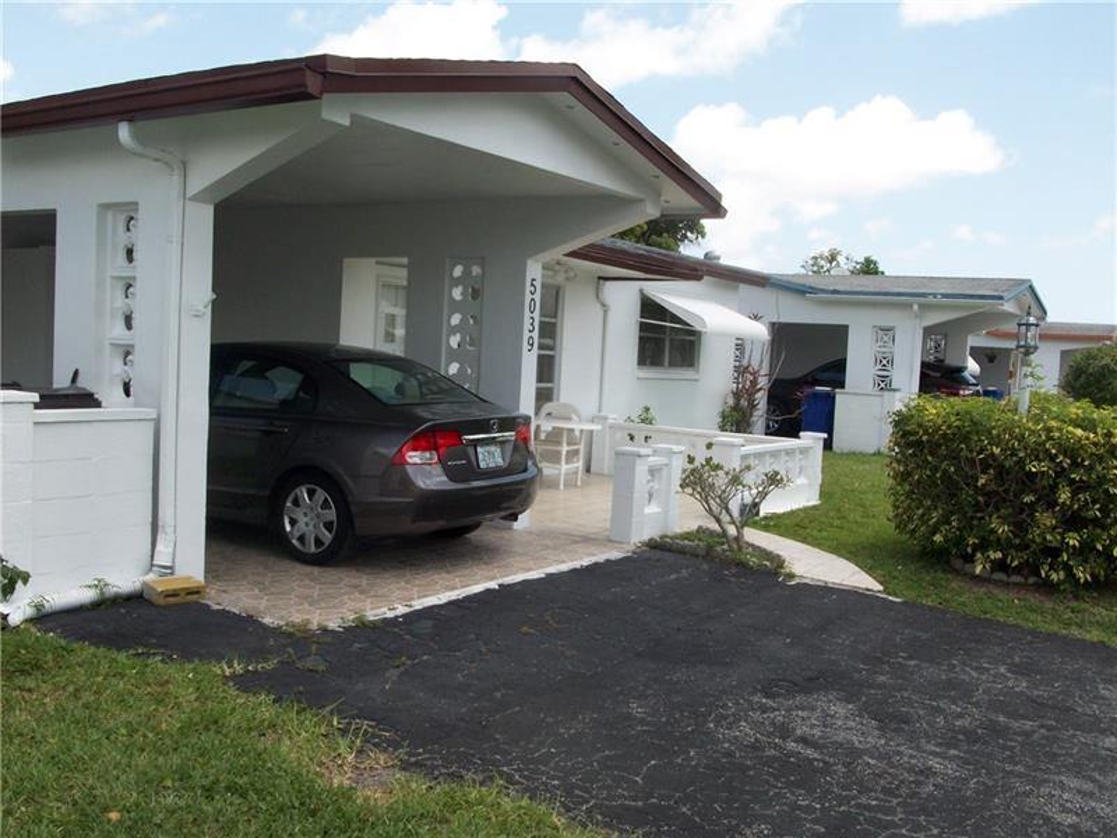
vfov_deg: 41.8
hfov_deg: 54.0
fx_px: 1097
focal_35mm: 34
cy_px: 419
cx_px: 558
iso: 64
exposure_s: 1/234
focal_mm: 5.7
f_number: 5.5
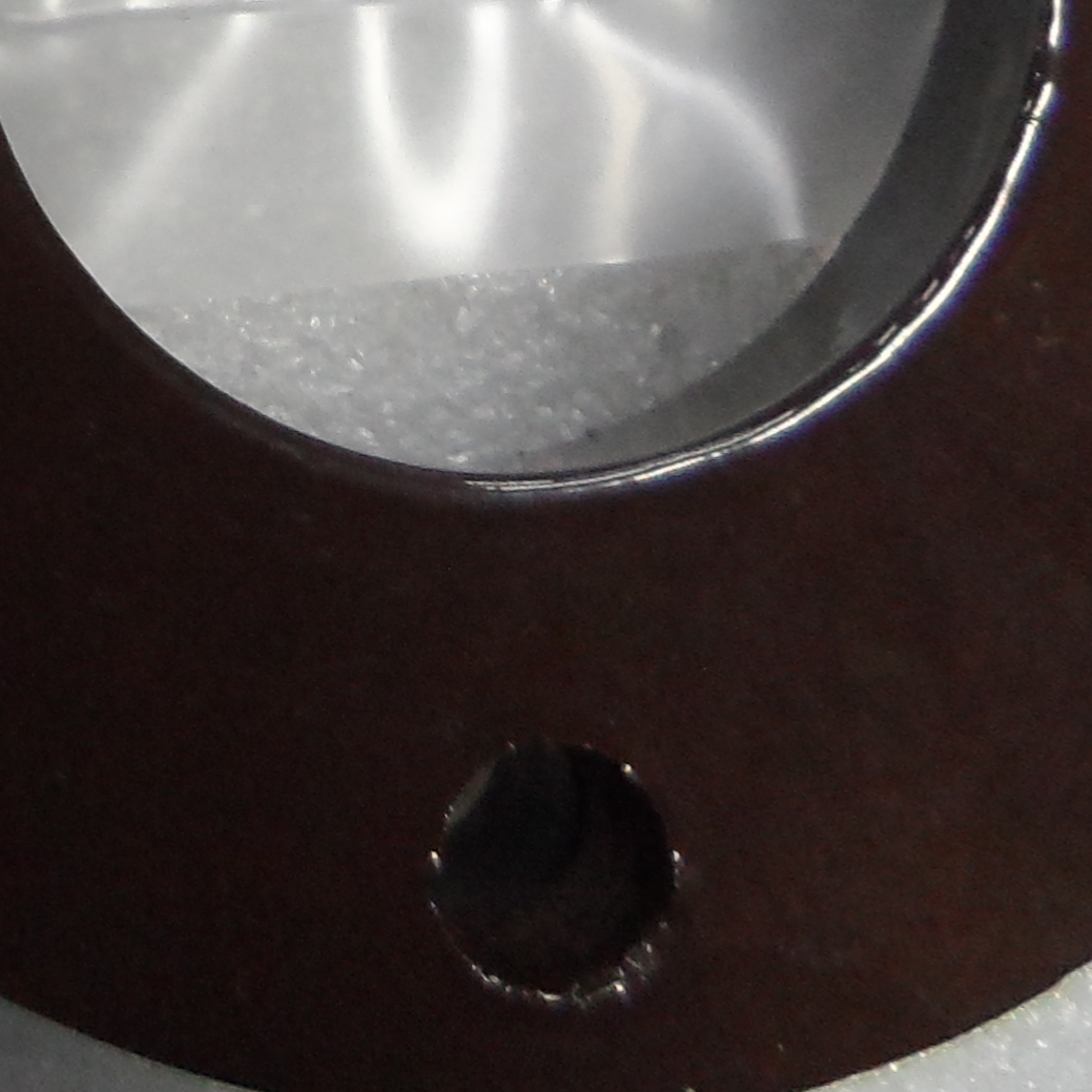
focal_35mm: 98
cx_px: -712
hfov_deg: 15.8
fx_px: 3498
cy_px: -597
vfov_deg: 16.1
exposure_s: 1/30
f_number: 2.5
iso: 200
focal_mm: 4.5
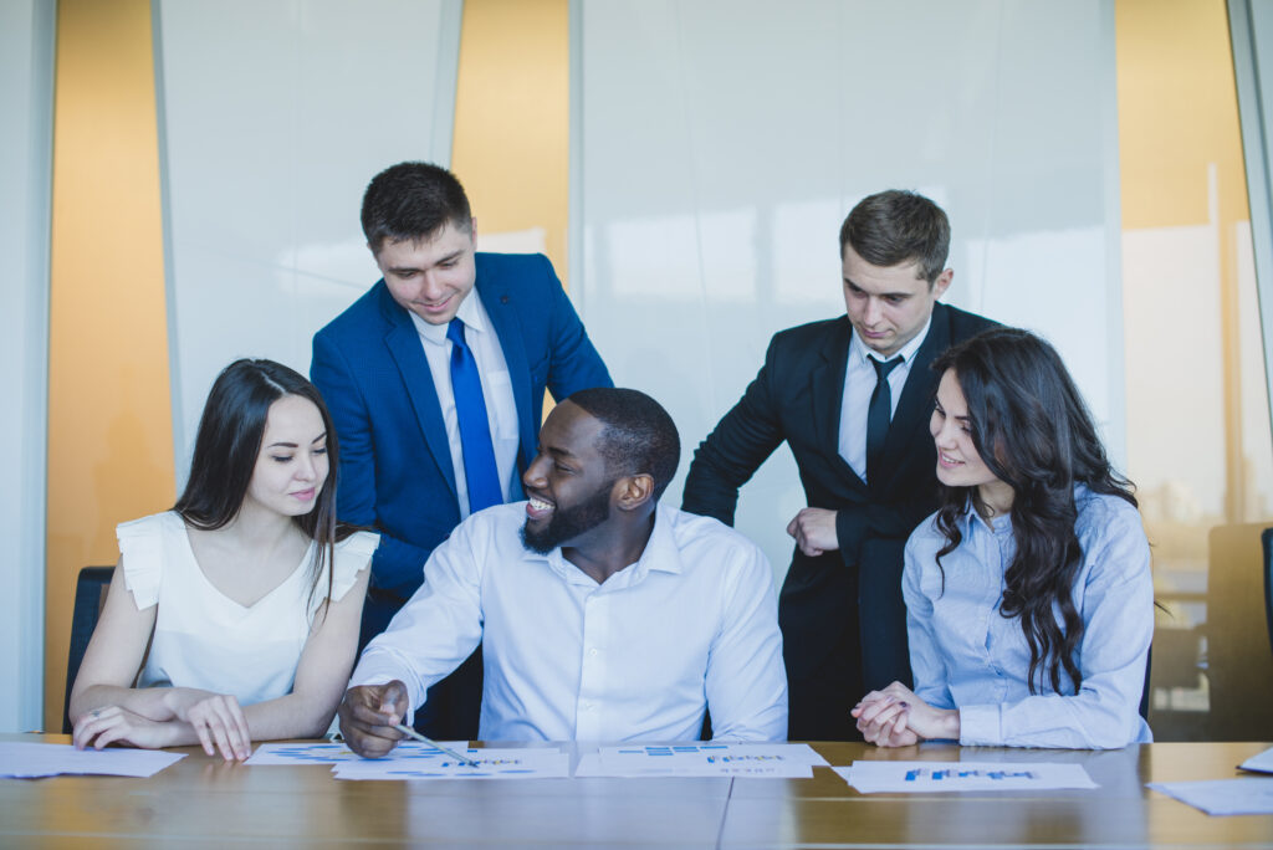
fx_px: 1769
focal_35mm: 50
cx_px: 636
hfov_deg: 39.6
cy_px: 425
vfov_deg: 27.0
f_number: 2.8
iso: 320
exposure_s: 1/125
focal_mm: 50
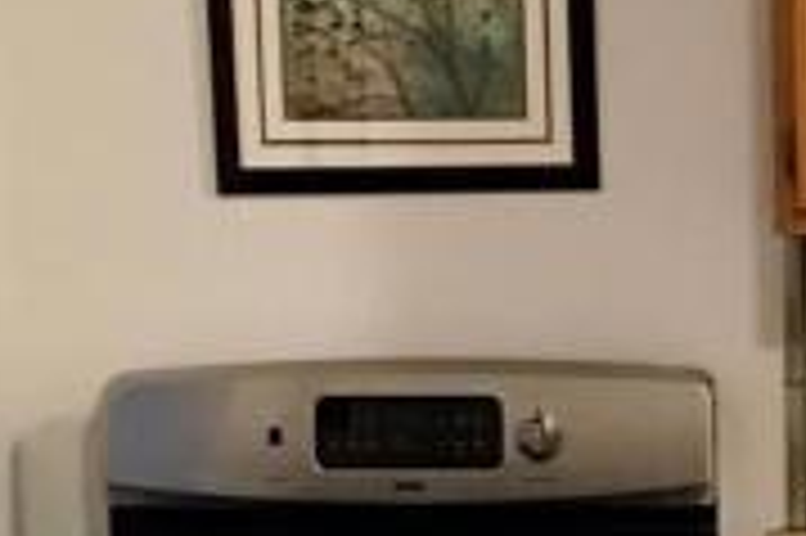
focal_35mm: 167
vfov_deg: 7.9
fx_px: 3735
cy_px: 982
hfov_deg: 12.2
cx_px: 829
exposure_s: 1/15
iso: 80
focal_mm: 3.99
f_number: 1.8
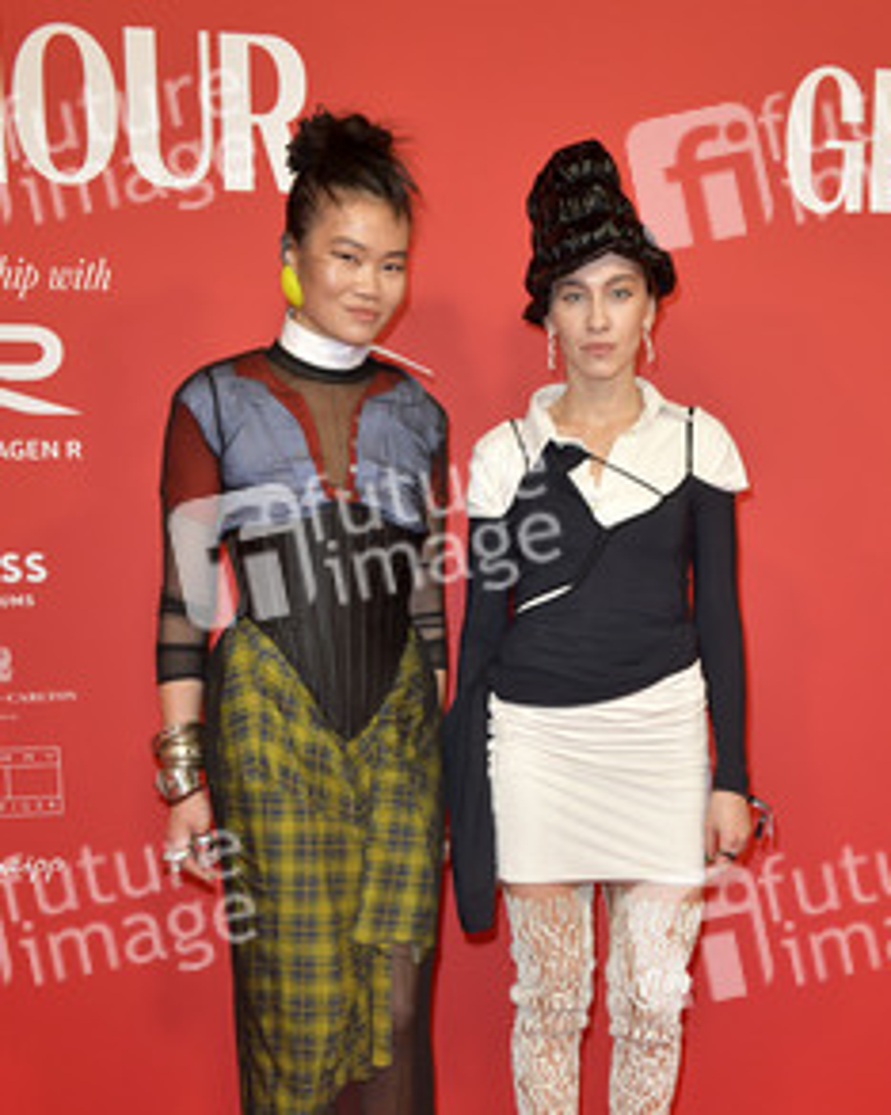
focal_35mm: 41
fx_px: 1353
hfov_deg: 36.4
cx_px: 476
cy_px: 731
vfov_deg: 44.3
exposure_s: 1/250
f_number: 6.3
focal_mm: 32
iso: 1250
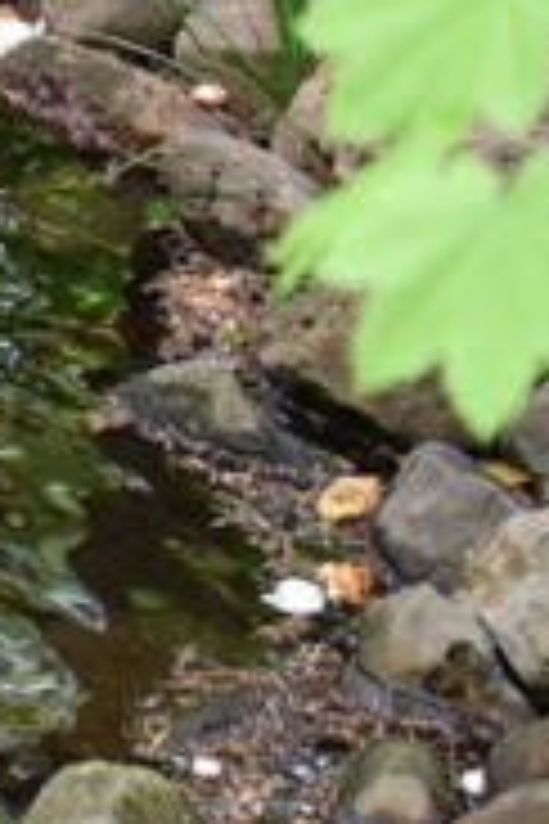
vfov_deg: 10.4
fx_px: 4483
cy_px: -122
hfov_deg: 6.4
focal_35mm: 196
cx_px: -1170
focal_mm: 28
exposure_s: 1/60
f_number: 3.5
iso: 900
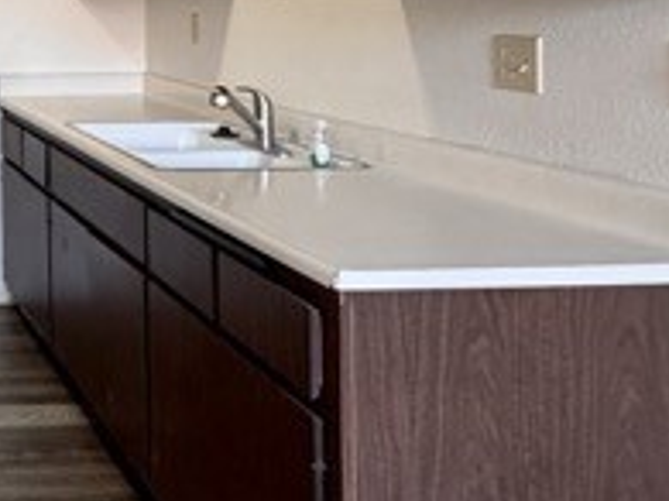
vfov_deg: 29.7
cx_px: -206
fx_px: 888
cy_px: 17
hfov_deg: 31.5
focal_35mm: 46
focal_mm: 2.22
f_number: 2.2
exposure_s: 1/120
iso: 320
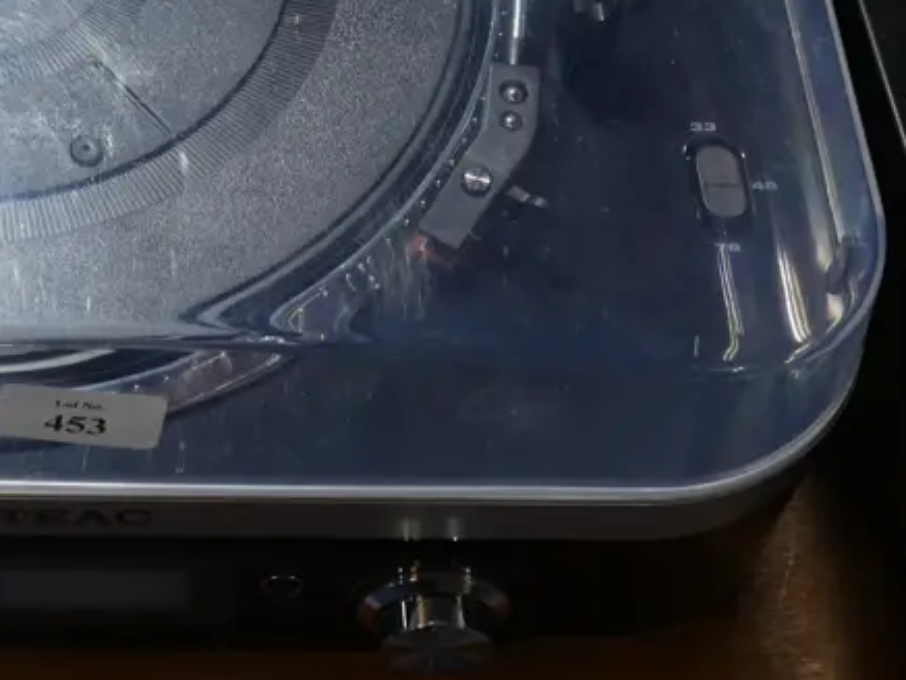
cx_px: 4
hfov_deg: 21.3
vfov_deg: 16.4
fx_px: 2330
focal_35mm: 89
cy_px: 68
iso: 400
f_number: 5.6
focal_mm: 19
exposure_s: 1/60
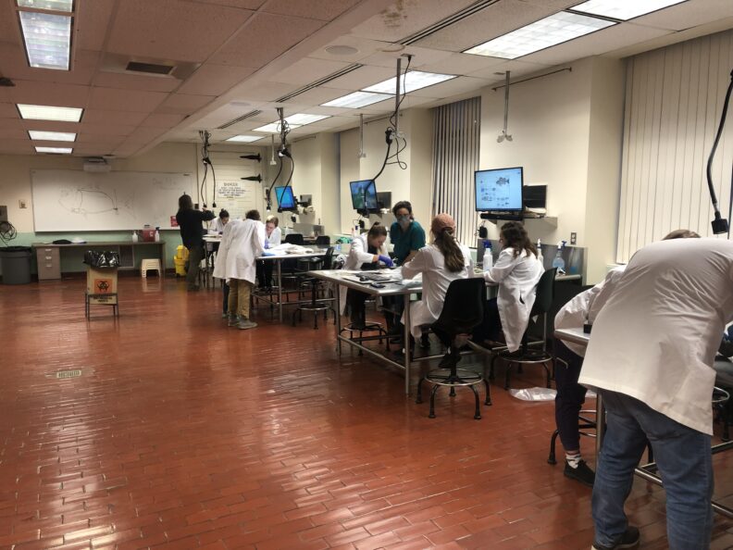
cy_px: 275
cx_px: 366
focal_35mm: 28
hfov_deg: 63.4
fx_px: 593
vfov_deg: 49.7
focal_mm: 4
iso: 40
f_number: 1.8
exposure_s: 1/30
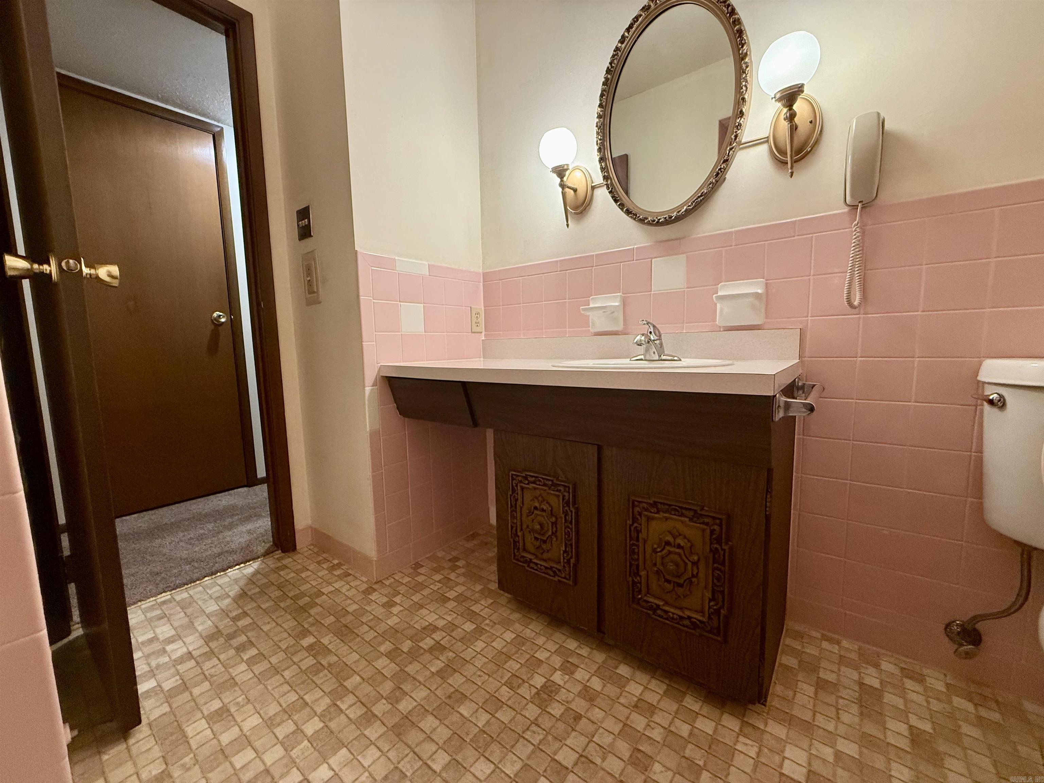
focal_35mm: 14
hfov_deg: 102.1
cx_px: 522
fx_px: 422
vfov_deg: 85.7
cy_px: 392
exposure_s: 1/60
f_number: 2.2
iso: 320
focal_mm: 2.22
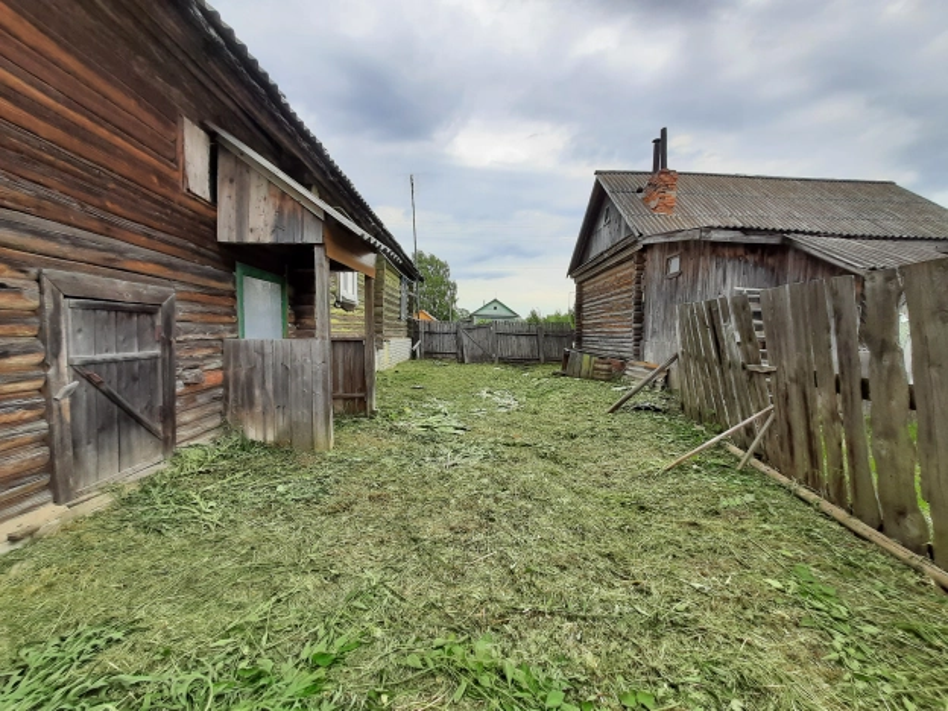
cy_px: 356
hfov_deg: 106.2
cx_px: 474
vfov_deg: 89.9
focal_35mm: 13
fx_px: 356
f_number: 2.2
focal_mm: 1.42
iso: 40
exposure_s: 1/202
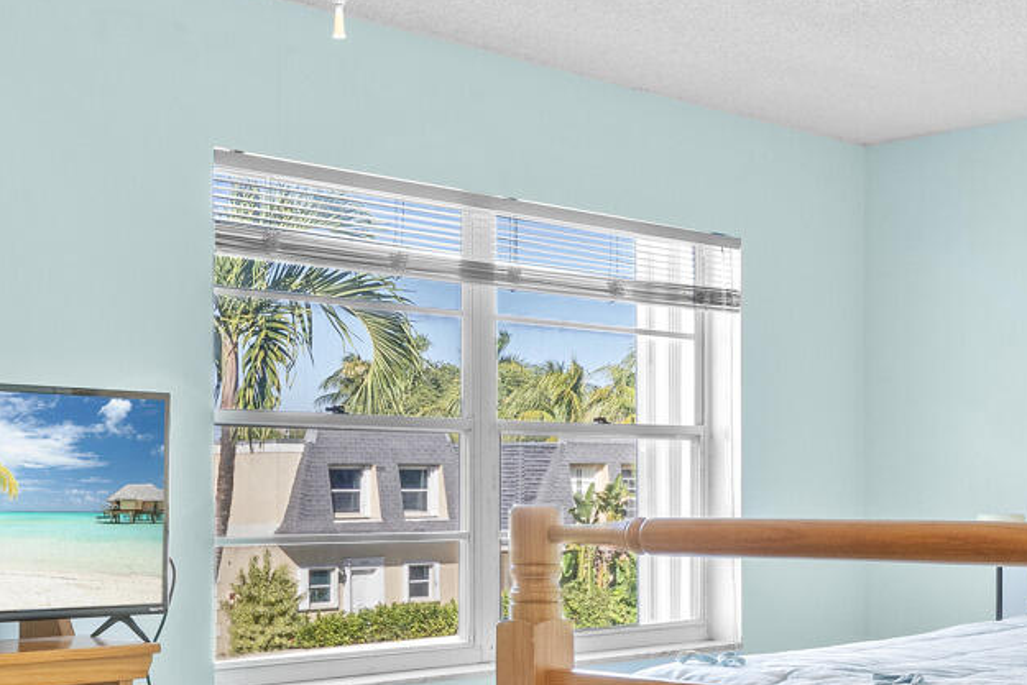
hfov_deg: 35.4
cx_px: 659
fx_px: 1598
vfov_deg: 24.1
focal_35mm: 56
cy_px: 441
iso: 500
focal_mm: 14
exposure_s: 1/30
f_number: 8
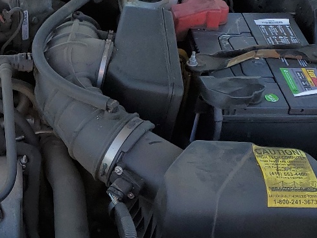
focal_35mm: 85
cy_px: 200
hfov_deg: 21.9
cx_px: -27
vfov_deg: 17.2
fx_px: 779
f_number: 1.5
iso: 50
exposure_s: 1/833
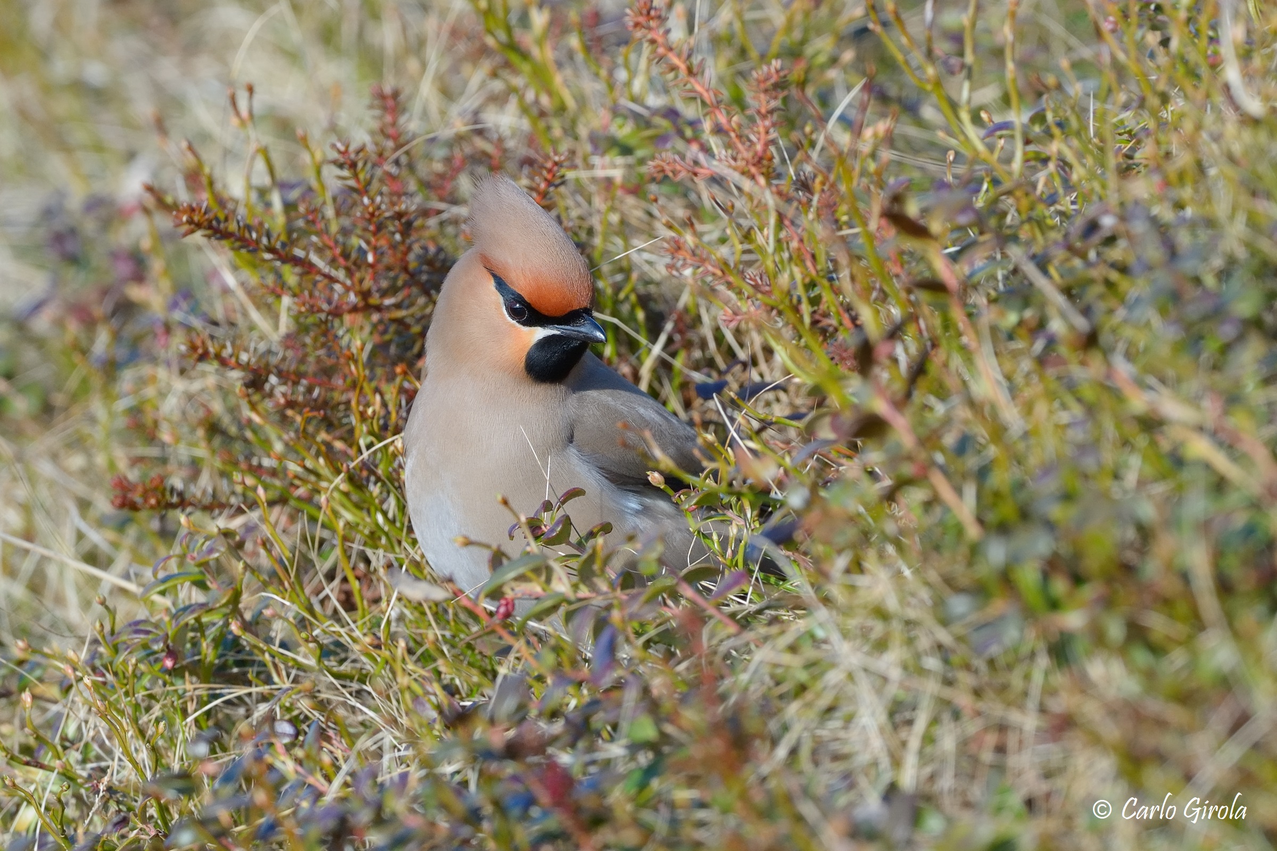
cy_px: 426
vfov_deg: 1.6
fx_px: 30149
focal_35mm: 850
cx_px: 638
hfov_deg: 2.4
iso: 3200
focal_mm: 850
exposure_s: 1/1600
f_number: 8
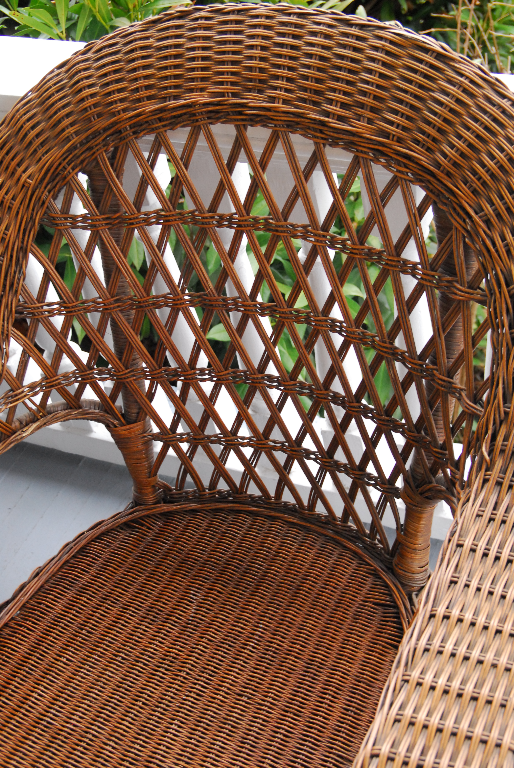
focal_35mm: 51
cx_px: 257
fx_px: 1089
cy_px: 384
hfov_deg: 26.6
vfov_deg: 38.8
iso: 800
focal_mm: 34
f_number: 4.5
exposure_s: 1/50
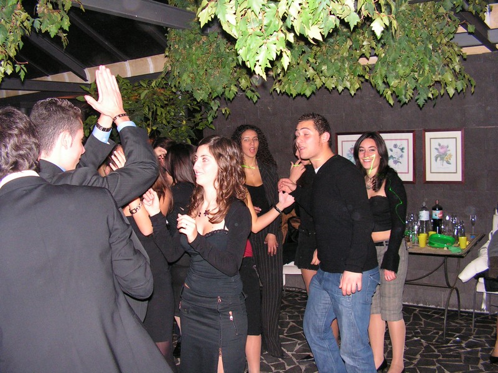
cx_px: 249
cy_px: 186
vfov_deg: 39.7
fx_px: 518
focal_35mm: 36
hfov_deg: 51.4
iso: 200
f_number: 3.2
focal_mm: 6
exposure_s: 1/40
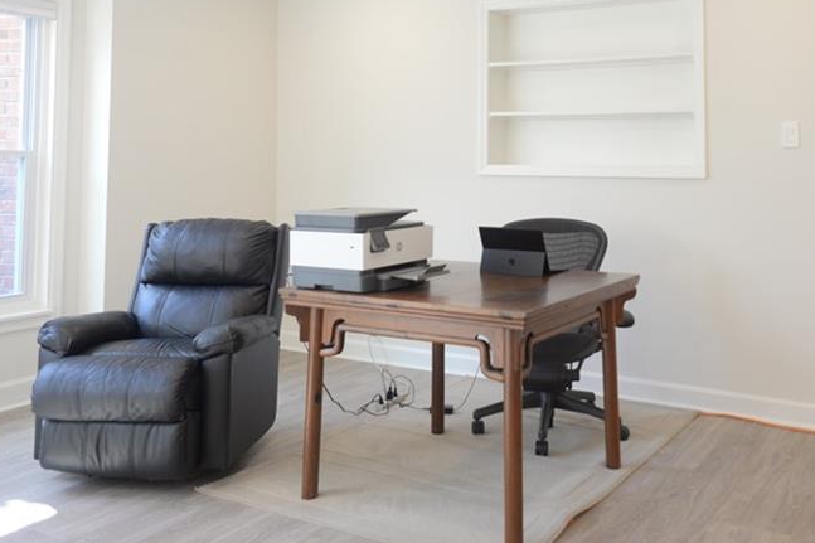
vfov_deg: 34.1
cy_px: 117
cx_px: 490
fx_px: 860
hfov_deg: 50.4
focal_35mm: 38
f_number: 4
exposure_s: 1/60
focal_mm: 24
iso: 500
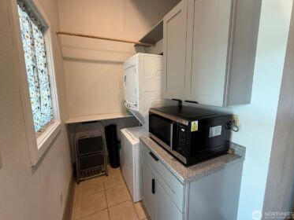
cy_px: 105
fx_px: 127
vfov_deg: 81.7
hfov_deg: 98.1
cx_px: 145
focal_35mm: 15
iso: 320
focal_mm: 2.22
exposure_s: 1/60
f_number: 2.2
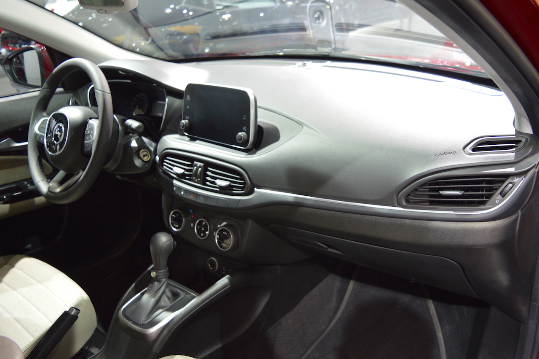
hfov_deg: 62.0
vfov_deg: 43.5
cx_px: 270
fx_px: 449
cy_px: 180
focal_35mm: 30
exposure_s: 1/25
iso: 400
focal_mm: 20
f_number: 4
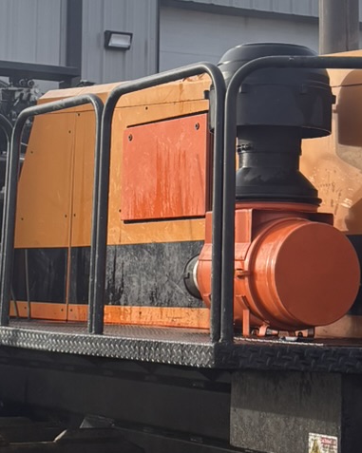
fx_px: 1461
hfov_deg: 14.1
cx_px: 227
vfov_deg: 17.5
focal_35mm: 109
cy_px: 91
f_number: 1.6
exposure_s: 1/3021
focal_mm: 5.96
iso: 50
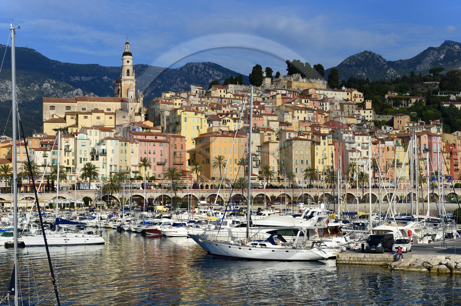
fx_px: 896
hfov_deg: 28.9
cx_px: 230
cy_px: 153
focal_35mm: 70
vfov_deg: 19.4
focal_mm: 70
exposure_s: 1/200
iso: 200
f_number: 16
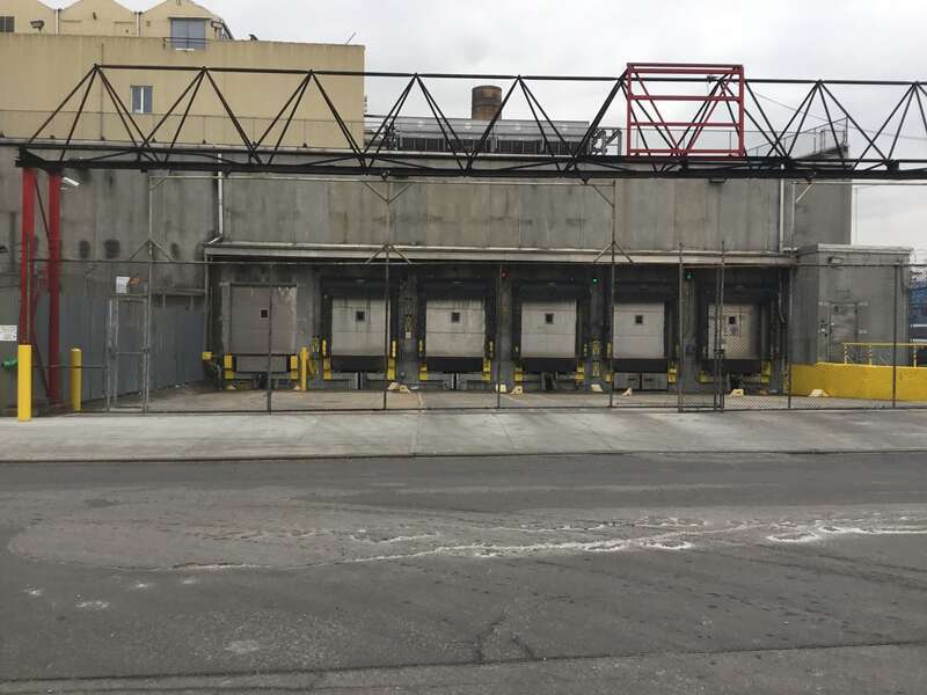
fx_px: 830
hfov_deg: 58.4
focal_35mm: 31
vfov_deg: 45.4
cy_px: 348
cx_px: 464
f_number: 2.4
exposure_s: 1/351
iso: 25
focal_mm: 3.3
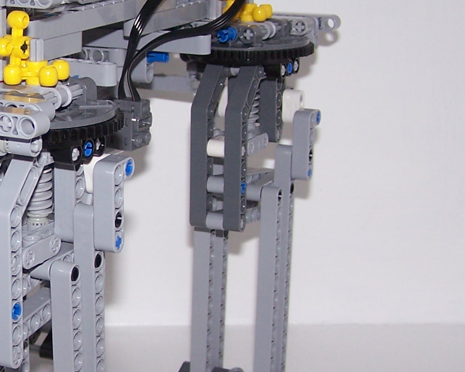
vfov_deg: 16.5
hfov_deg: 20.1
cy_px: 197
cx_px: 30
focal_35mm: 93
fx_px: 1280
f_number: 2.8
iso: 80
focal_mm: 6.3
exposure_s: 1/60
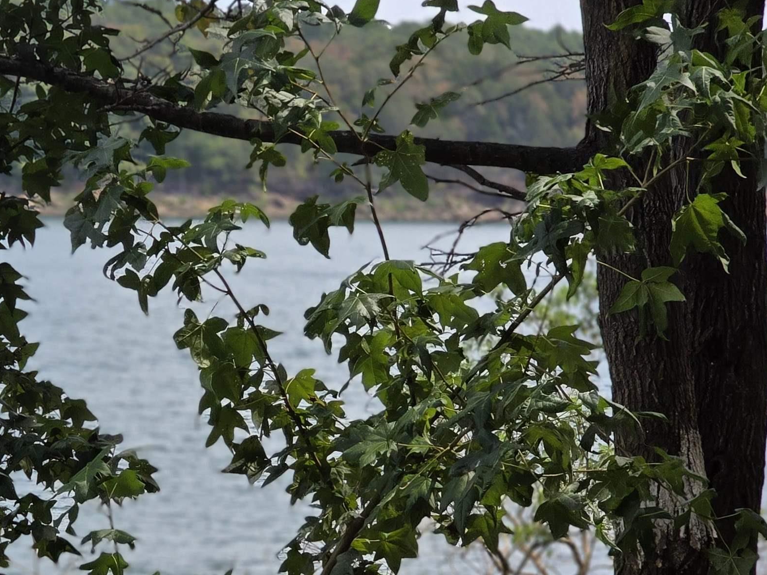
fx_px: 2992
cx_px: 92
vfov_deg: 11.0
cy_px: 404
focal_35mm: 135
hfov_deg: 14.5
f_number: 2.4
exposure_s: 1/1414
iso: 50
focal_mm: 7.9
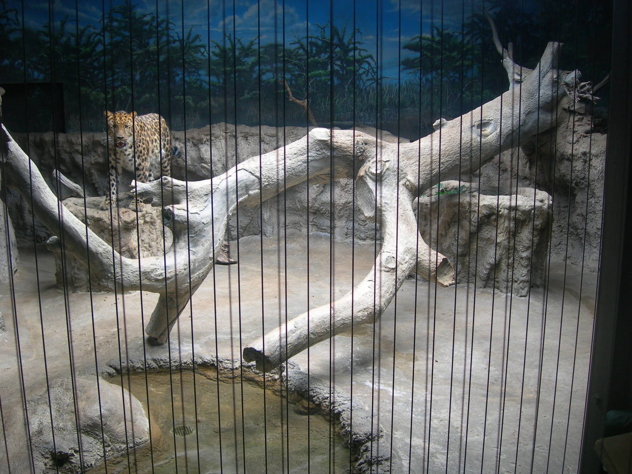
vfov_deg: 37.7
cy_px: 237
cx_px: 316
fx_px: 694
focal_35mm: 38
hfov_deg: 49.0
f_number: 2.8
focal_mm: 7.8
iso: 50
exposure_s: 1/100
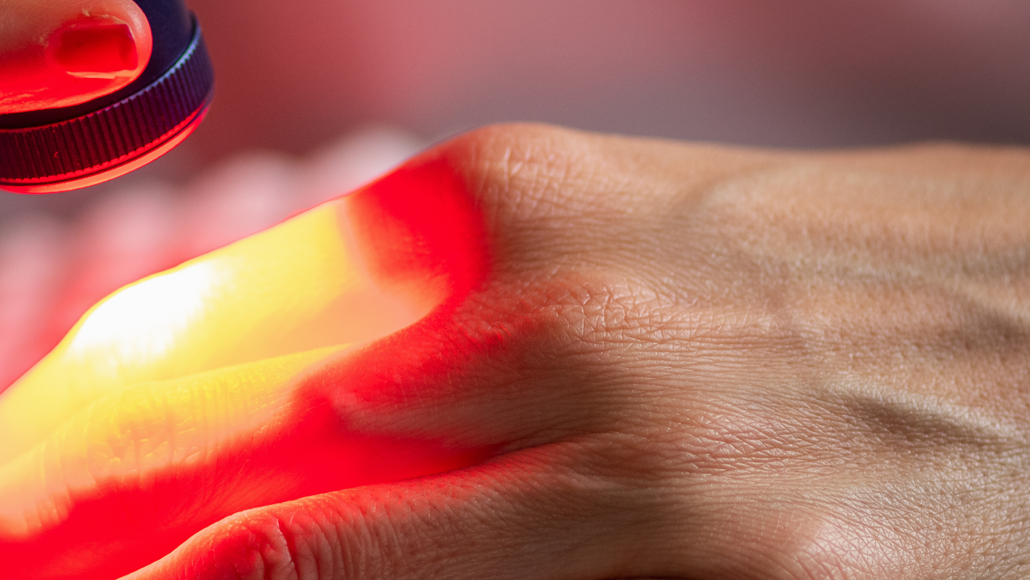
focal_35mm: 273
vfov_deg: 4.4
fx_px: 7456
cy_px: 231
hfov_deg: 7.9
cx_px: 136
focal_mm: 105
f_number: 3.2
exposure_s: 1/160
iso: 400
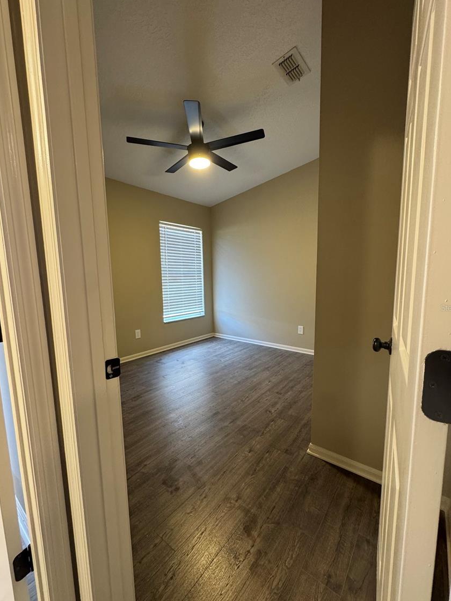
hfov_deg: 81.7
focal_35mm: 15
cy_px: 307
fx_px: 261
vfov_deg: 98.2
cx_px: 237
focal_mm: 2.22
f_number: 2.2
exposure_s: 1/60
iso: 250
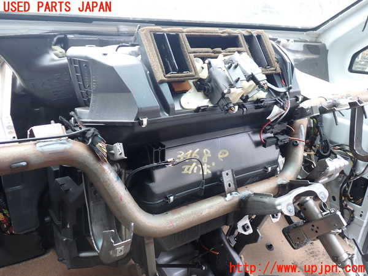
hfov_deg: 60.0
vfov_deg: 46.8
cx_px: 184
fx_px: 319
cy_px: 138
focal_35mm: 30
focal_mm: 5.4
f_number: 2.3
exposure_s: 1/60
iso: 160
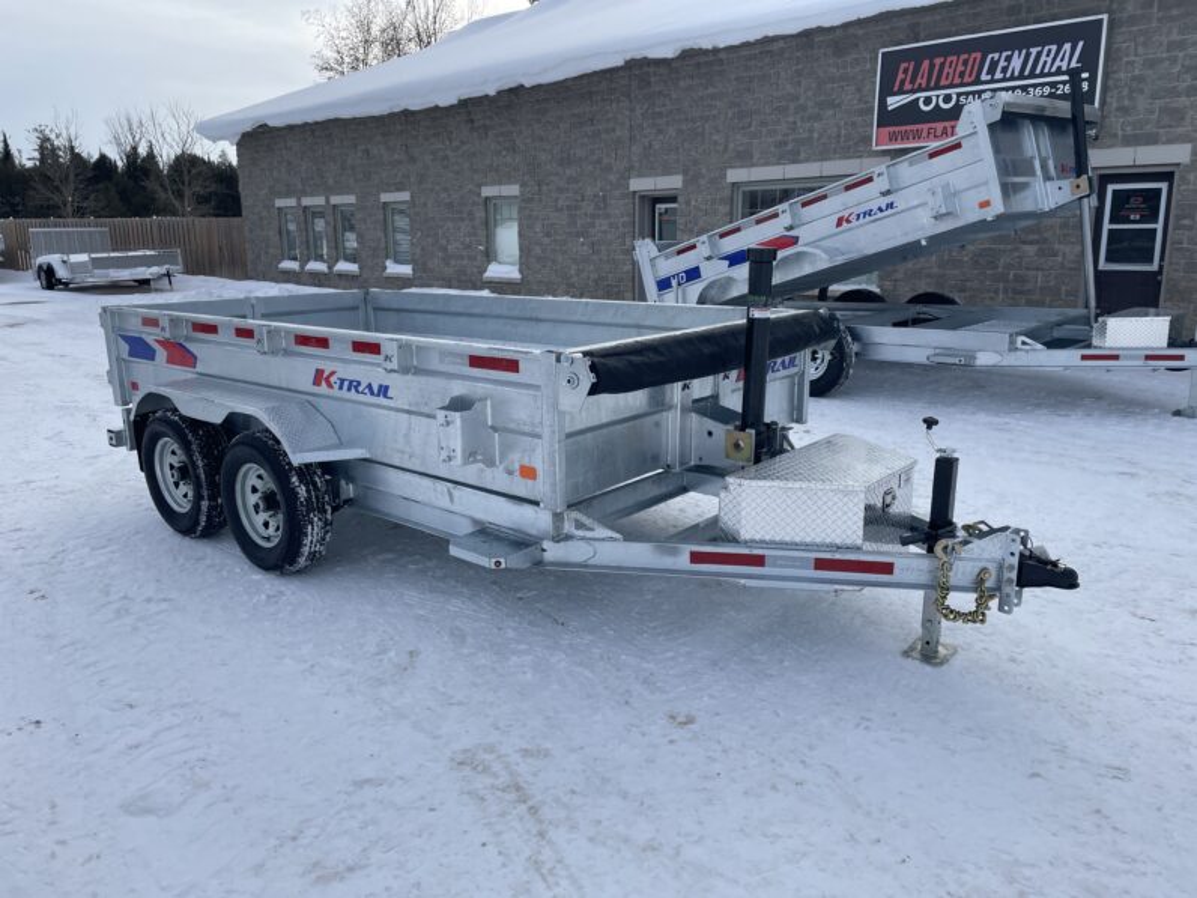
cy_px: 449
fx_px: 899
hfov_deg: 67.3
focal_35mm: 26
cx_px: 598
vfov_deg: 53.1
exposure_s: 1/3040
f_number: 1.6
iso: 32
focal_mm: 4.2
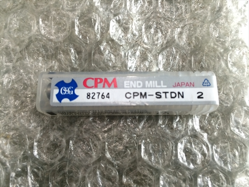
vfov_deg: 48.2
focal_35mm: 29
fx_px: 209
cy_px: 94
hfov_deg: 61.7
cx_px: 124
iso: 125
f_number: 2.2
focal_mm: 4.15
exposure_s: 1/30
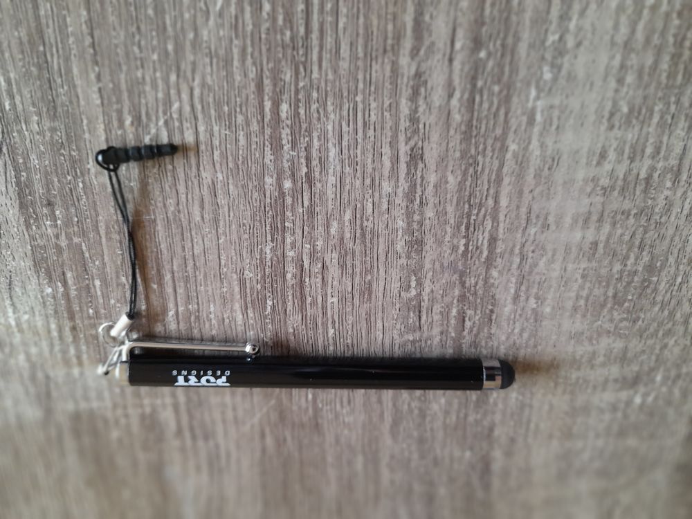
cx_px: 346
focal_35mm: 25
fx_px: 500
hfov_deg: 69.4
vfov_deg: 54.9
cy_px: 260
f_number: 2
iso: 250
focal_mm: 4.6
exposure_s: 1/60
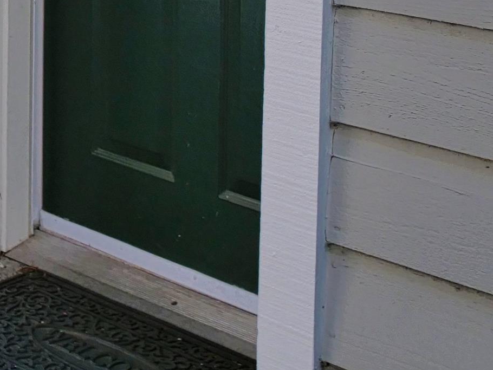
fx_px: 1154
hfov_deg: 22.8
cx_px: -36
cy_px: -220
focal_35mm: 81
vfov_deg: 16.3
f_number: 2.8
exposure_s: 1/320
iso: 160
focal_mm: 12
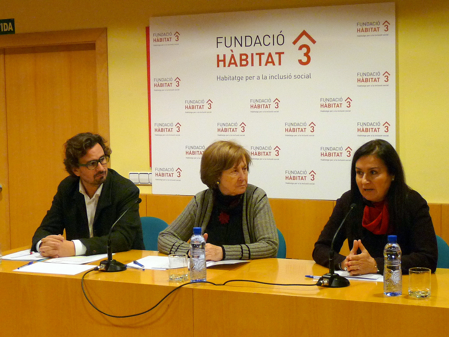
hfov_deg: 30.7
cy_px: 168
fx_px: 817
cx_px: 224
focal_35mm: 63
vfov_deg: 23.3
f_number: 3
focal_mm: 6.4
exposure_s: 1/30
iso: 250
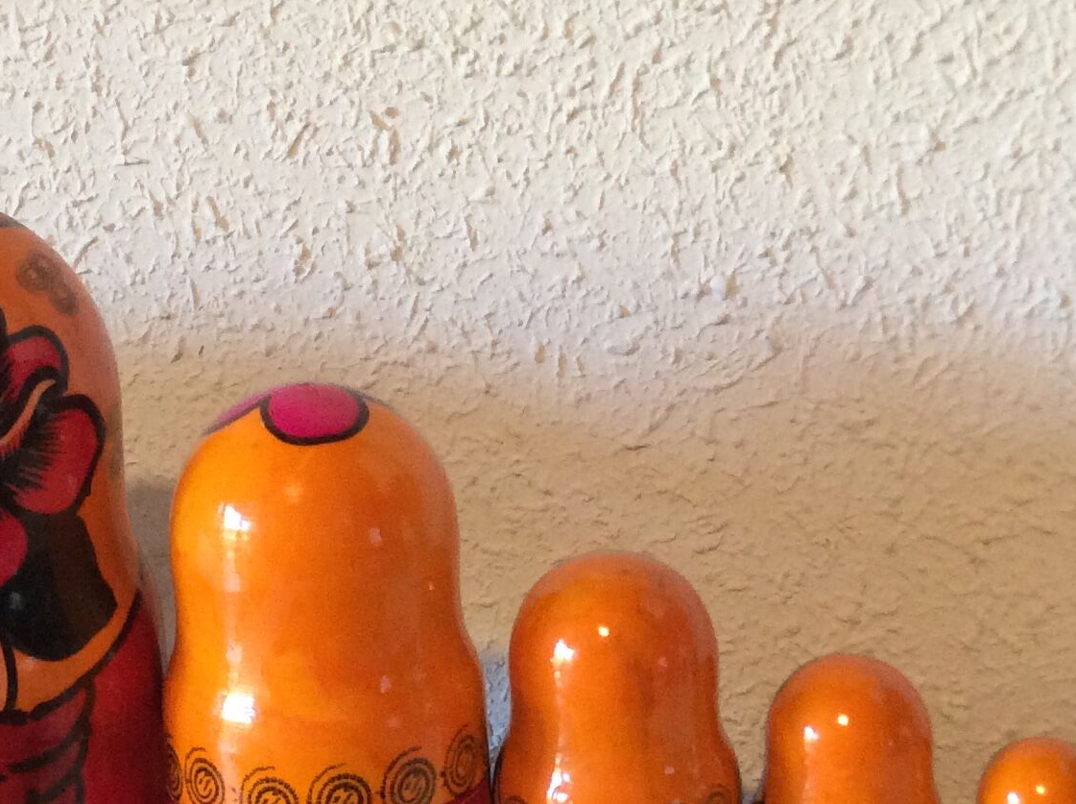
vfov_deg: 19.8
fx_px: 2297
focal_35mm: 74
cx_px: 298
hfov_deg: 26.1
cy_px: 490
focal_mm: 3.3
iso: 200
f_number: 2.4
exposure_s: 1/25
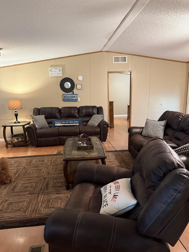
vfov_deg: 71.6
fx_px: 175
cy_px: 126
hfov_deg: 56.8
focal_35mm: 24
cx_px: 94
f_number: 1.78
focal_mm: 6.76
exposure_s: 1/40
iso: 800
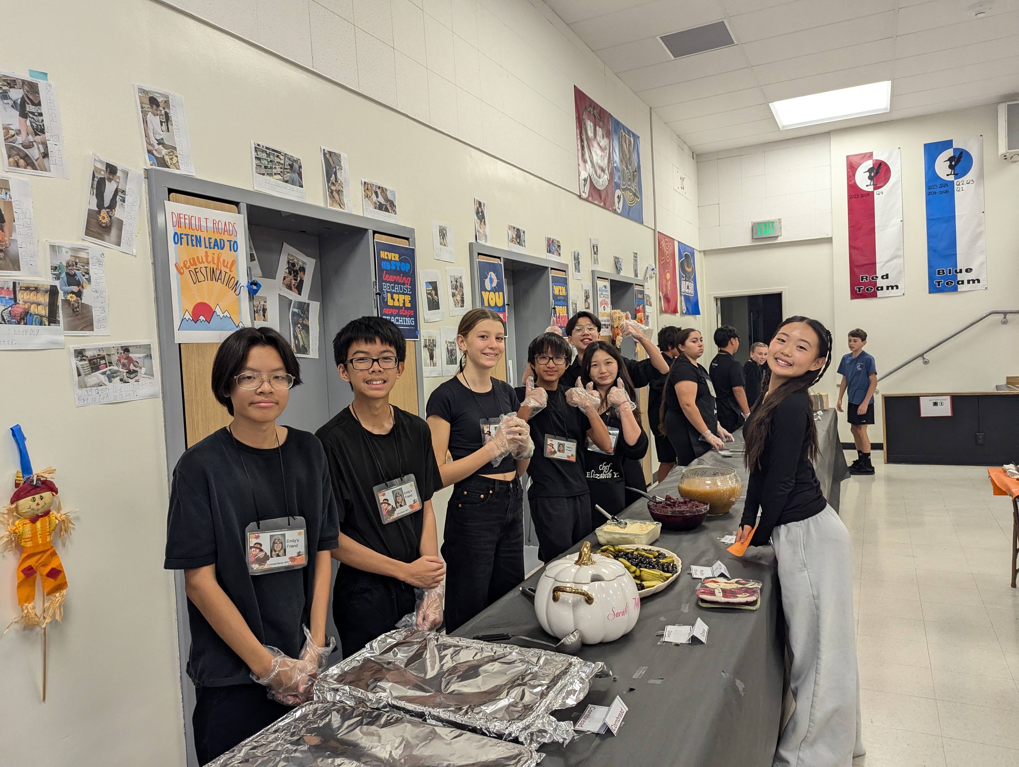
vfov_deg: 56.9
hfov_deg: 71.5
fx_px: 707
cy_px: 384
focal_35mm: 24
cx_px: 510
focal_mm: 6.81
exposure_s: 1/169
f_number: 1.85
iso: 293
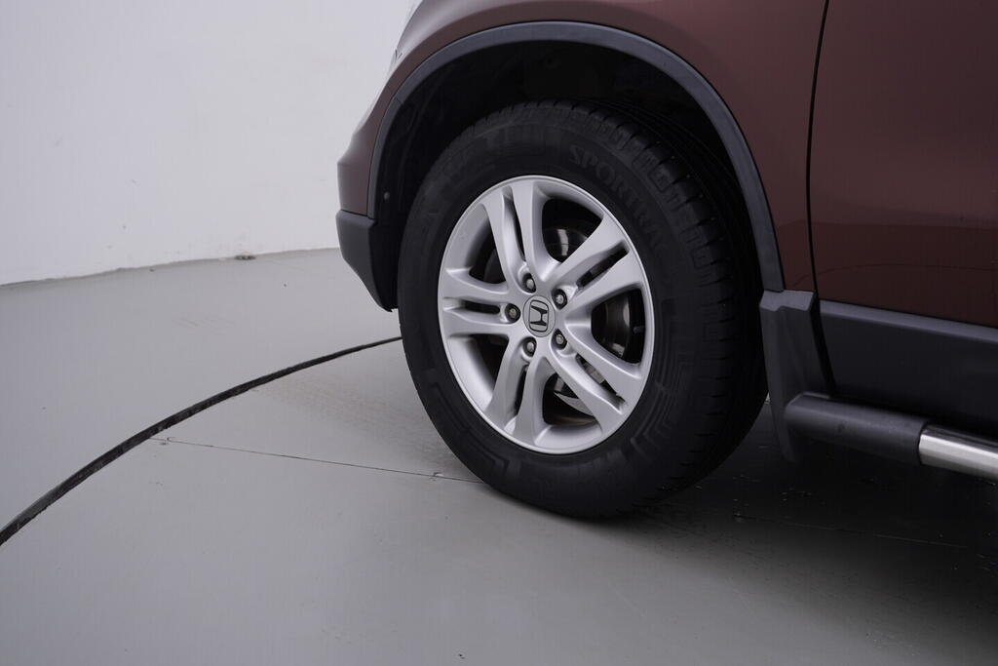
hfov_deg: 53.1
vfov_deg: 36.9
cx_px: 499
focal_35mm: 36
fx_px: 998
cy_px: 333
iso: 125
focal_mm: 24
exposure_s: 1/80
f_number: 4
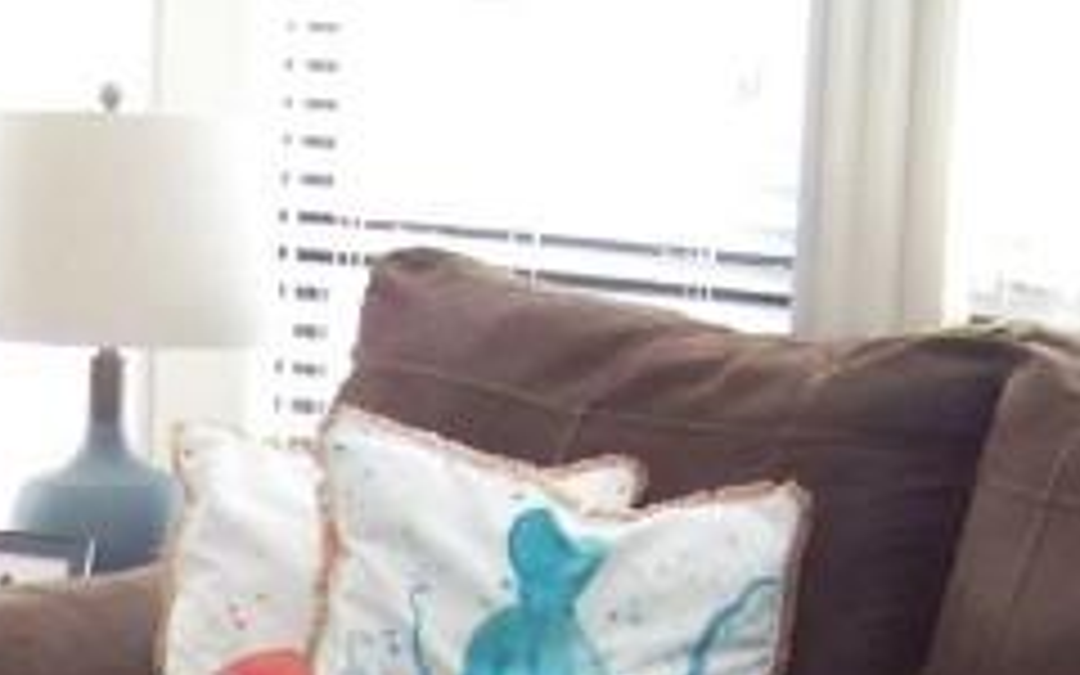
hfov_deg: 12.7
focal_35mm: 163
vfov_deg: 7.7
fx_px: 4798
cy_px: 1386
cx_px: 40
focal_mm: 5.85
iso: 200
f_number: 2.8
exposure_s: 1/30
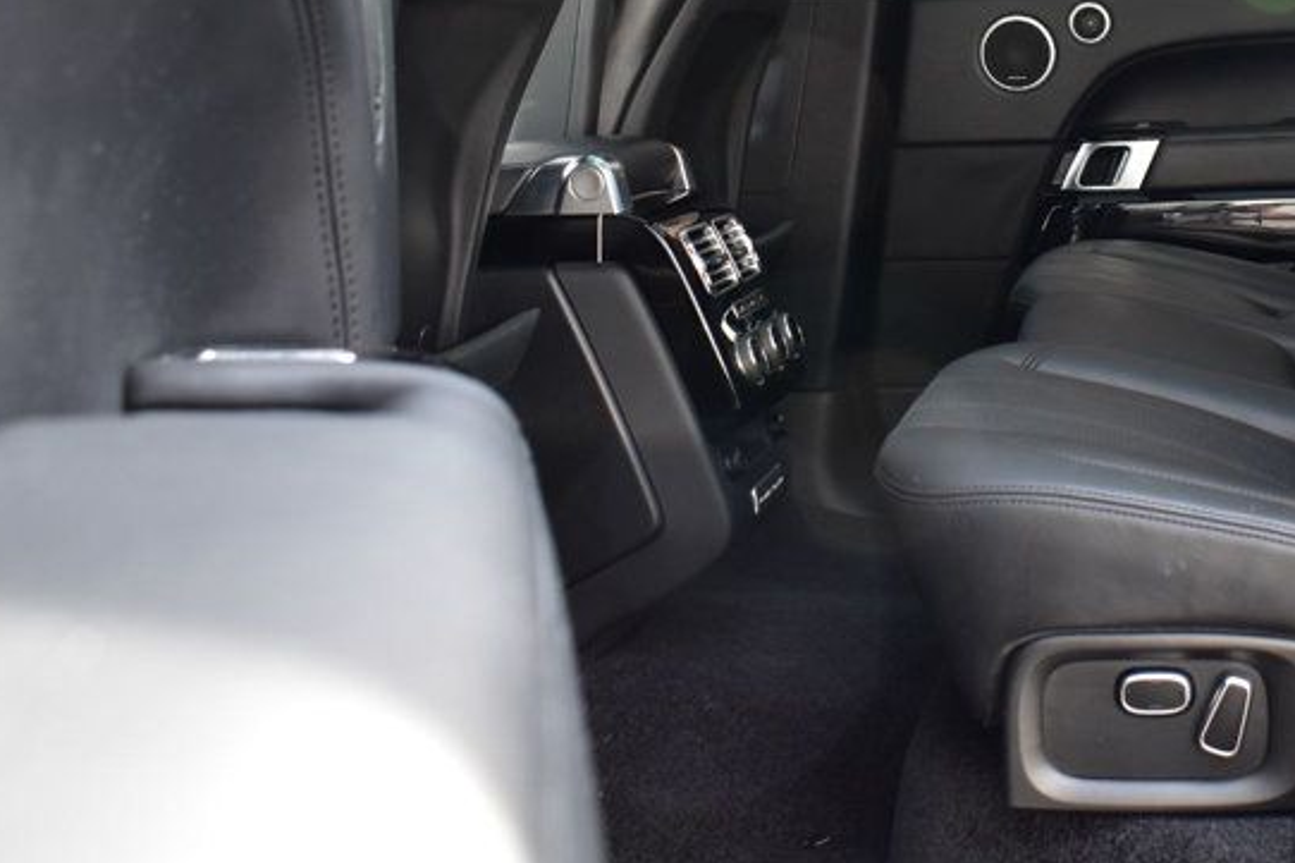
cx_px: 1113
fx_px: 1834
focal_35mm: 51
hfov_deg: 36.9
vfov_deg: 25.9
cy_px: 153
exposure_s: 1/50
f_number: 8
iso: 400
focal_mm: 18
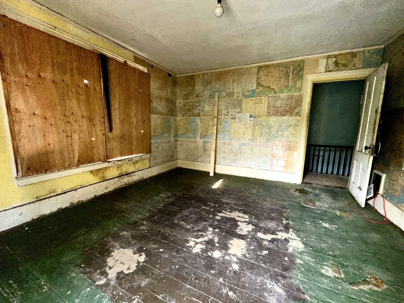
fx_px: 163
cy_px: 152
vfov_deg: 85.7
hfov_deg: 102.1
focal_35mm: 14
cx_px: 202
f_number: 2.2
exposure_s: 1/60
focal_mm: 2.22
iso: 250
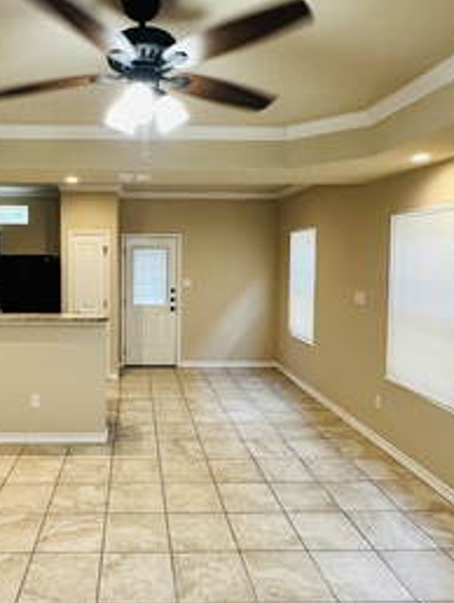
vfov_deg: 67.2
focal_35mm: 26
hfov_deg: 51.9
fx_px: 454
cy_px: 280
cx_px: 143
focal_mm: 2.22
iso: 160
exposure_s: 1/60
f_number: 2.2
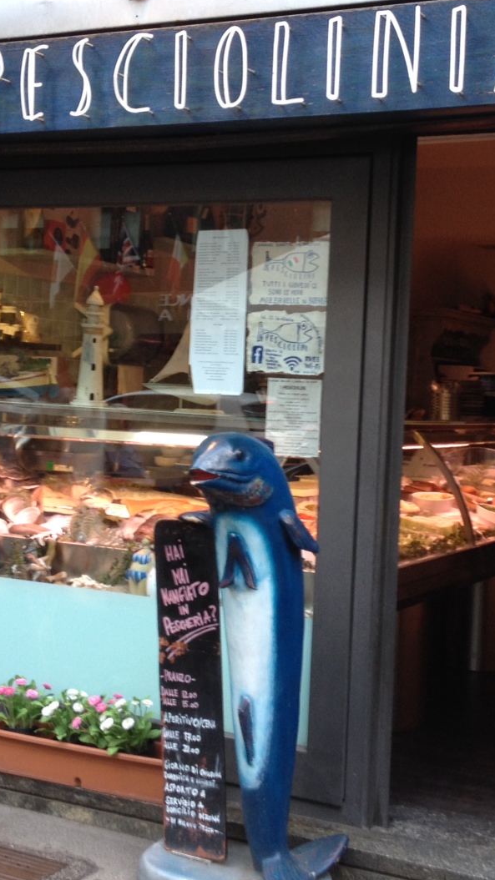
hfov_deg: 20.4
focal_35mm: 59
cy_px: 391
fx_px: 1377
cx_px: 286
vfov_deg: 35.4
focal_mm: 4.28
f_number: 2.4
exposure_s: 1/24
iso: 50
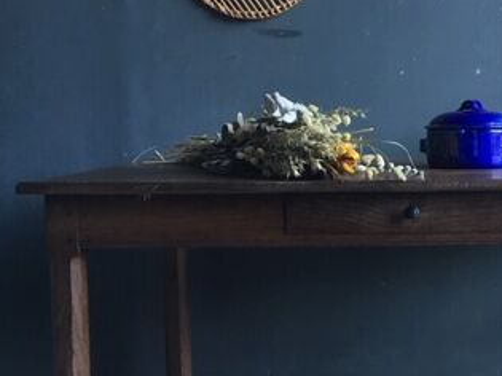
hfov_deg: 31.3
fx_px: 855
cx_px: 446
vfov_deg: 24.8
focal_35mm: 59
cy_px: 175
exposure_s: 1/33
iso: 50
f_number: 2.2
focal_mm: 4.15
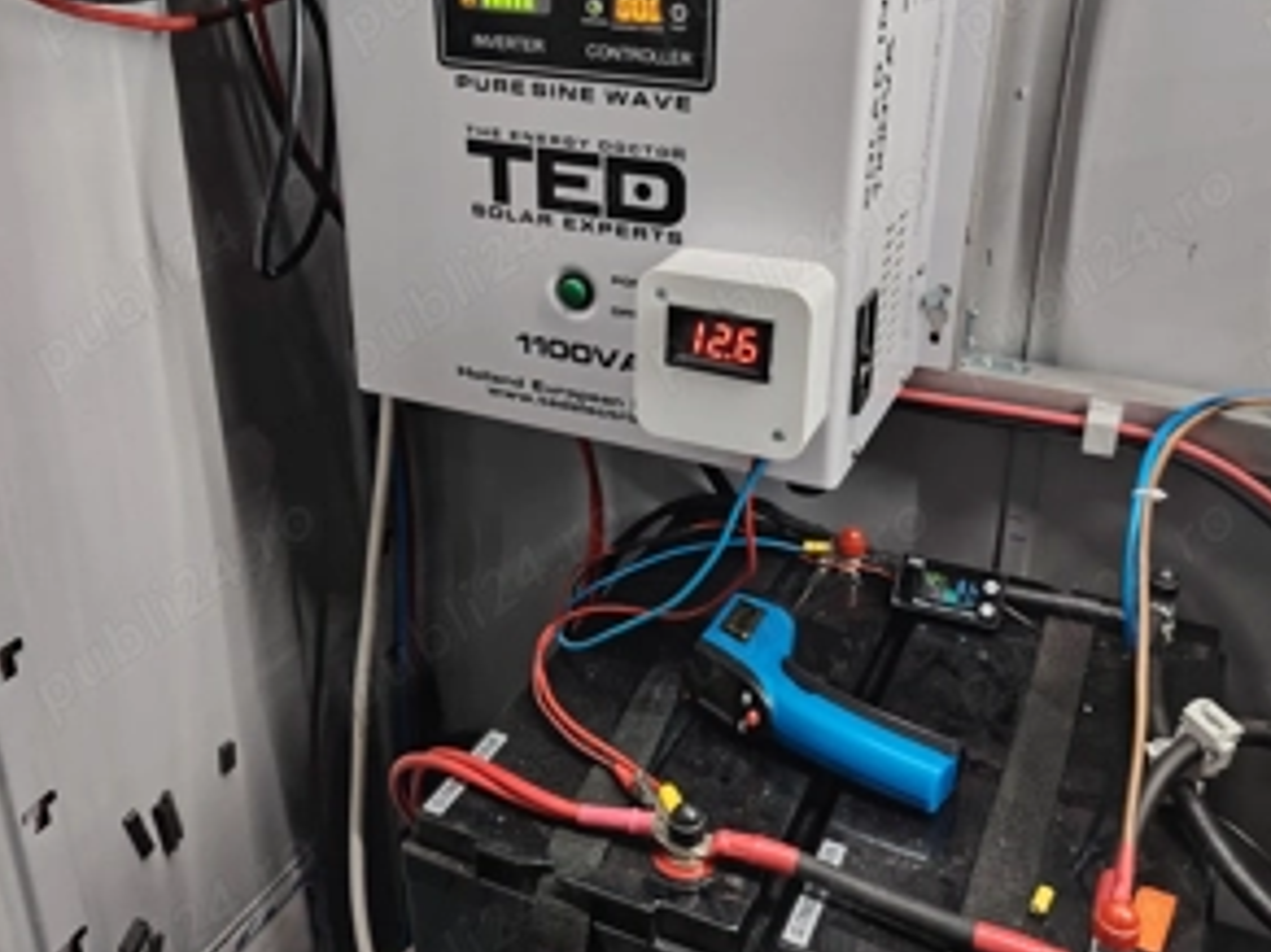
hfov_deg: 55.4
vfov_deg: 42.5
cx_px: 633
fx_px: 1211
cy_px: 345
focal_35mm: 33
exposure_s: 1/25
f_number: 1.75
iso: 609
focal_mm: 5.25
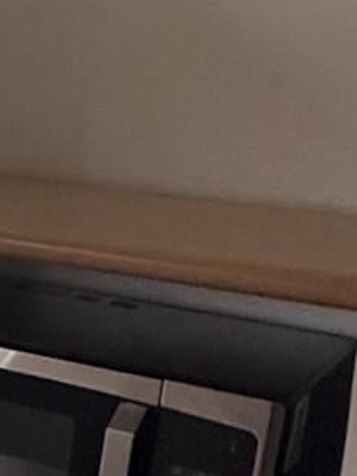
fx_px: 1265
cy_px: 277
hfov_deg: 11.8
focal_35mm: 92
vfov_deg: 21.3
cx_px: -597
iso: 320
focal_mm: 2.22
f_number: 2.2
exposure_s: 1/120
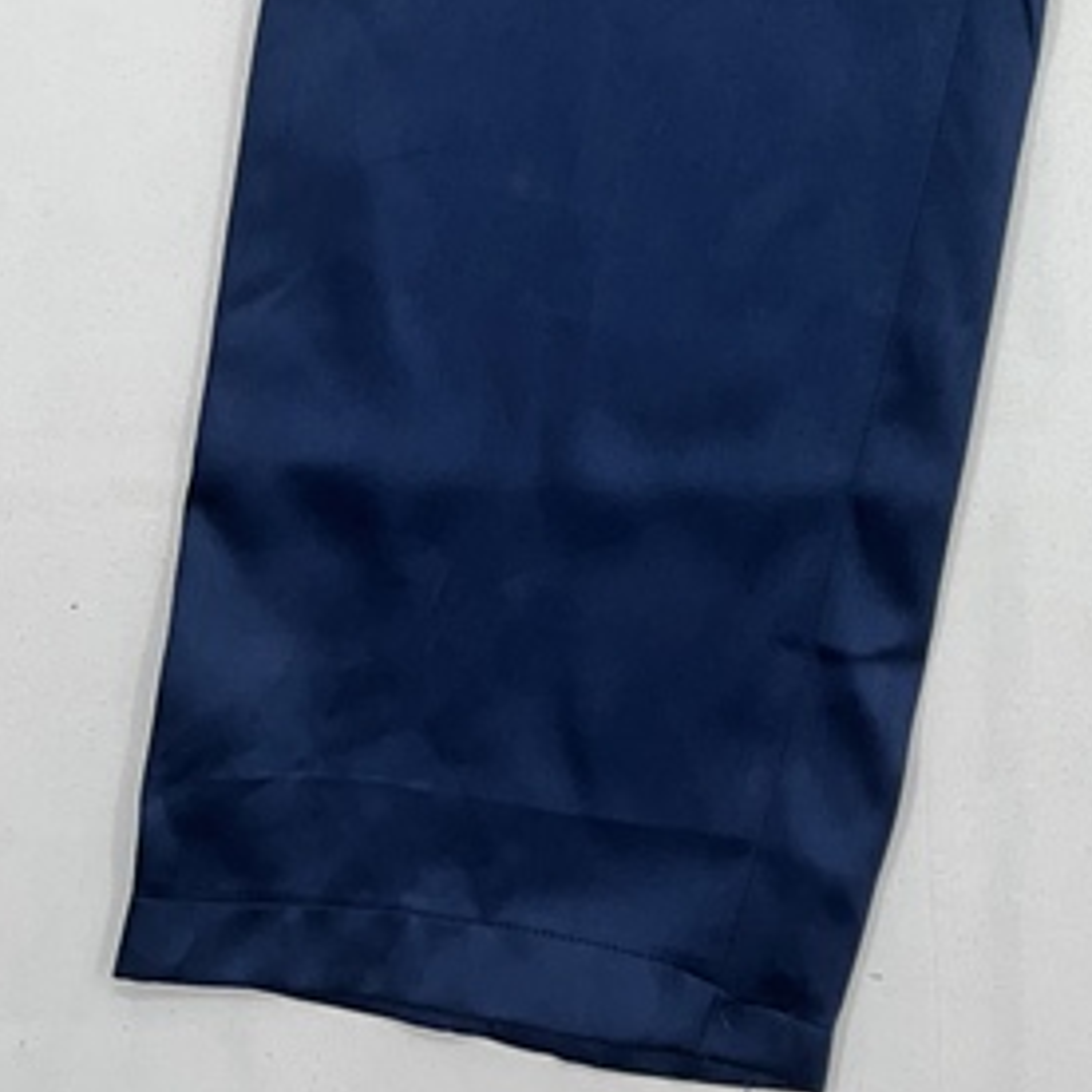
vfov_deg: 20.3
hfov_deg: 21.4
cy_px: -475
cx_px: 1316
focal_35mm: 75
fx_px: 2677
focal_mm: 5.1
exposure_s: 1/100
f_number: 1.6
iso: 32
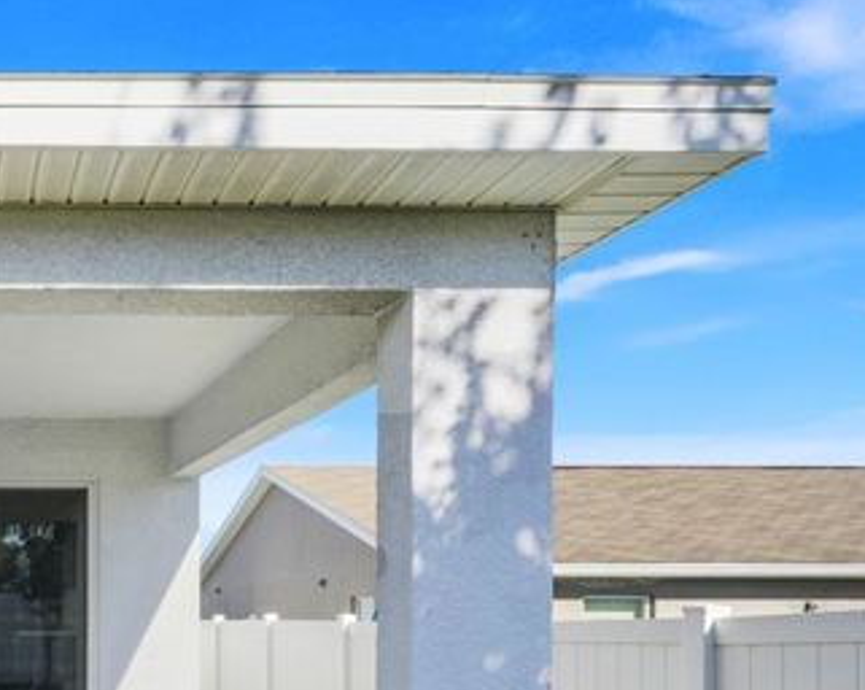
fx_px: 844
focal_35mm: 33
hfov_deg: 43.7
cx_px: -55
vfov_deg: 41.3
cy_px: 610
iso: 250
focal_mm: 16
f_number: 9
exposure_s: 1/60
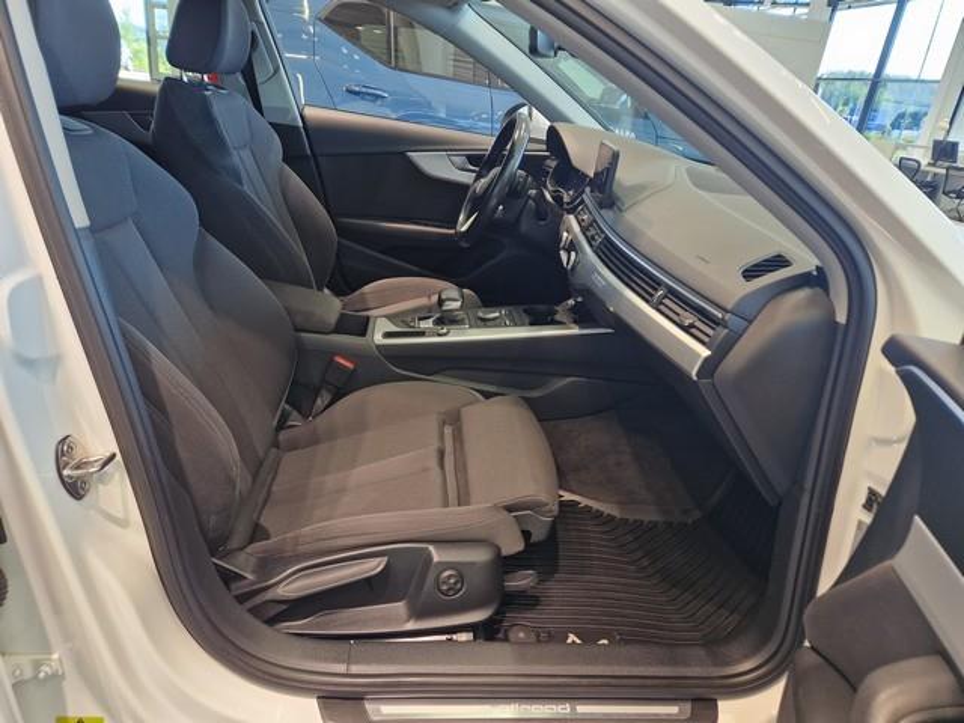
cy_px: 362
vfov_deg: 58.9
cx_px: 482
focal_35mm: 23
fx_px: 641
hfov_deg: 73.9
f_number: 1.8
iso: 80
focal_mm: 5.4
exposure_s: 1/100
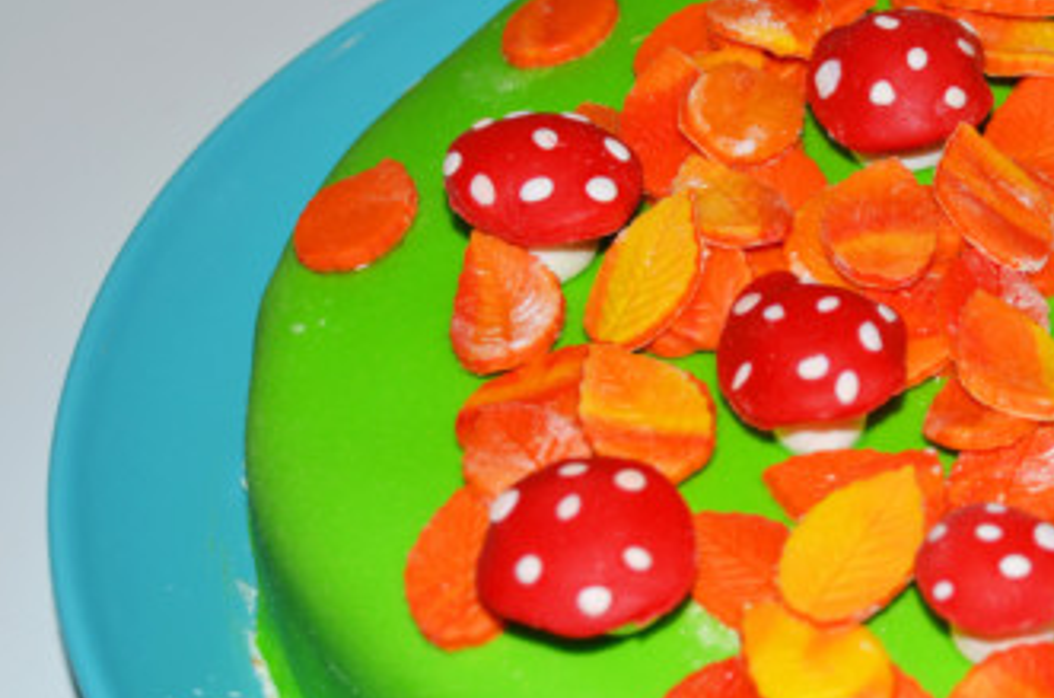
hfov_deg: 15.1
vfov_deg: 10.1
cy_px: 422
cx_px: 955
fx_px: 3943
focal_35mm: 135
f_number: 5.6
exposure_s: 1/125
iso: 200
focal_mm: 48
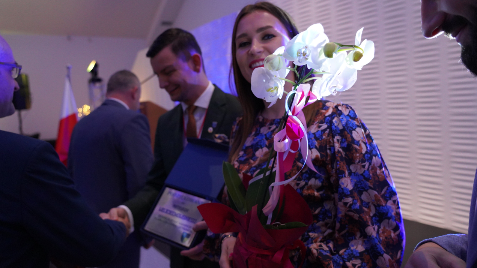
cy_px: 127
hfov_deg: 64.3
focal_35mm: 30
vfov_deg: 38.9
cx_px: 239
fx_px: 379
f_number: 4
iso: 6400
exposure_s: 1/160
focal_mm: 28
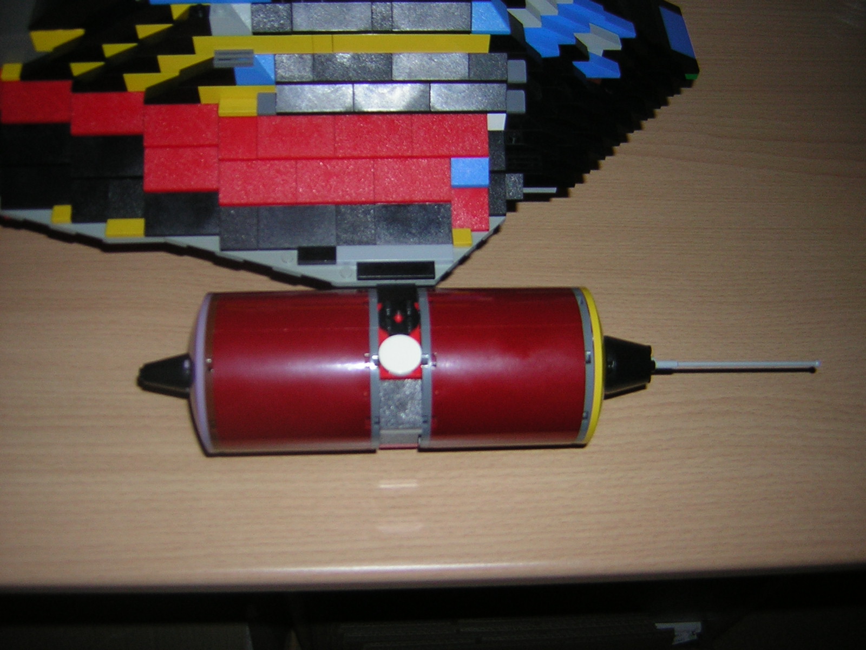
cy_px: 325
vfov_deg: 39.7
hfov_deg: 51.4
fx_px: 901
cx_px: 433
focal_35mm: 36
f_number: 2.6
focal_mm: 4.7
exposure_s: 1/60.1
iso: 50
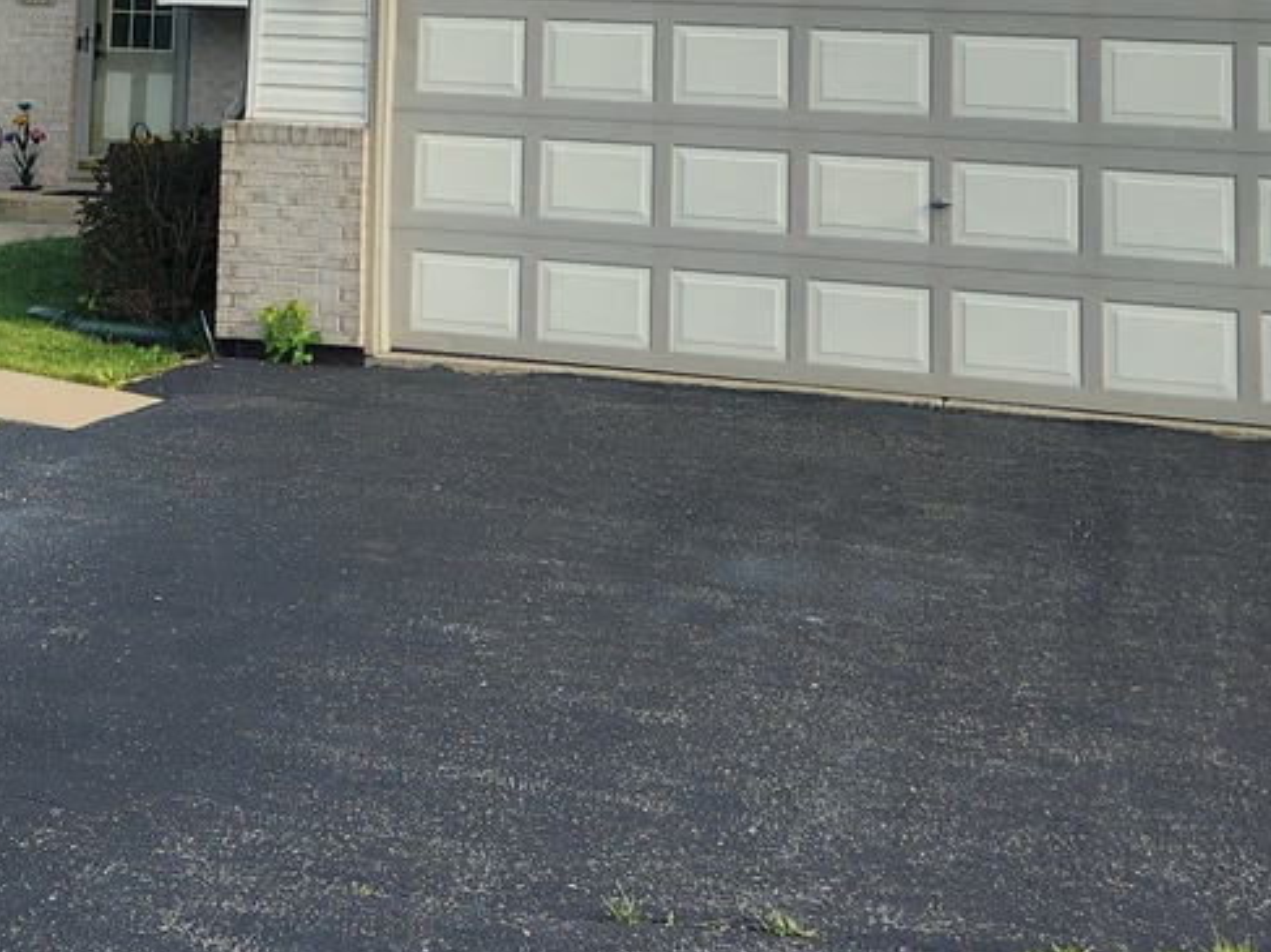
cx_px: 151
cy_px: -243
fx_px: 2496
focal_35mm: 68
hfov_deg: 27.6
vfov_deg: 20.0
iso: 20
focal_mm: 5.4
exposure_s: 1/1222
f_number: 1.8
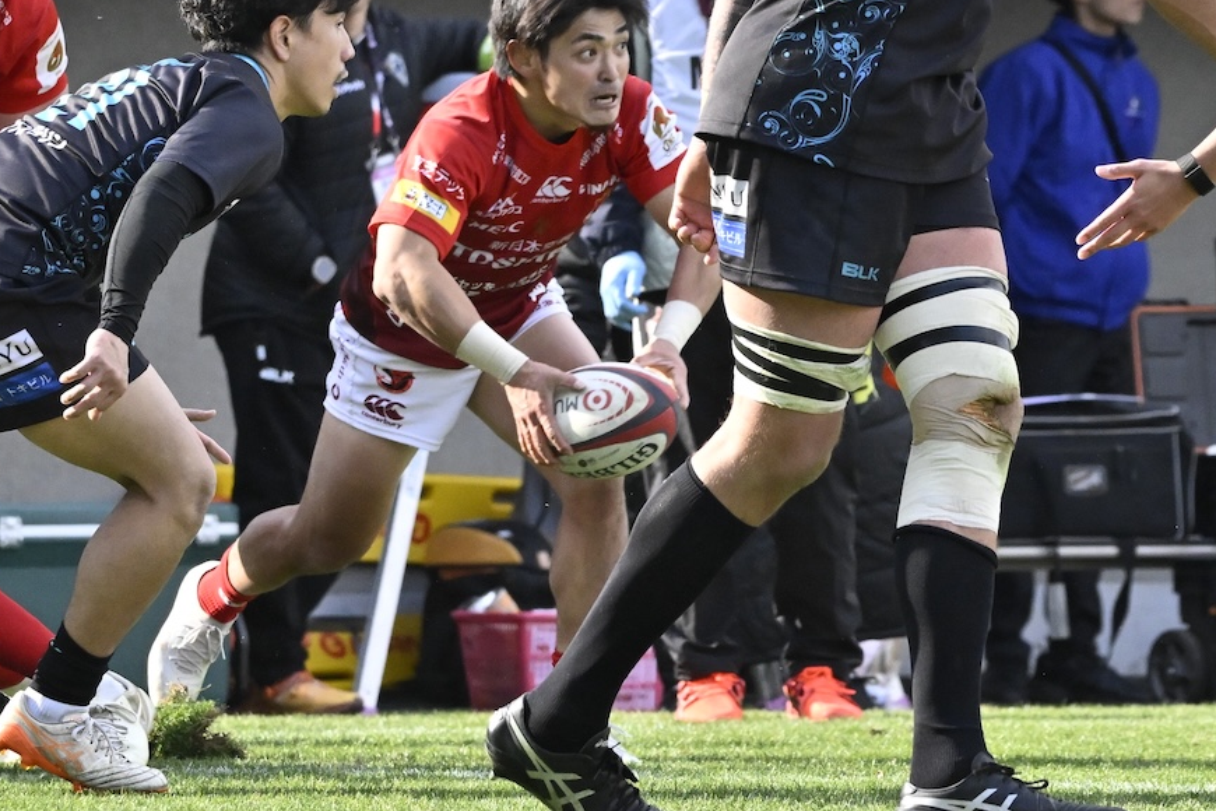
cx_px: 404
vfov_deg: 2.3
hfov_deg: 3.5
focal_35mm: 596
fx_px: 20130
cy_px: 248
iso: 3200
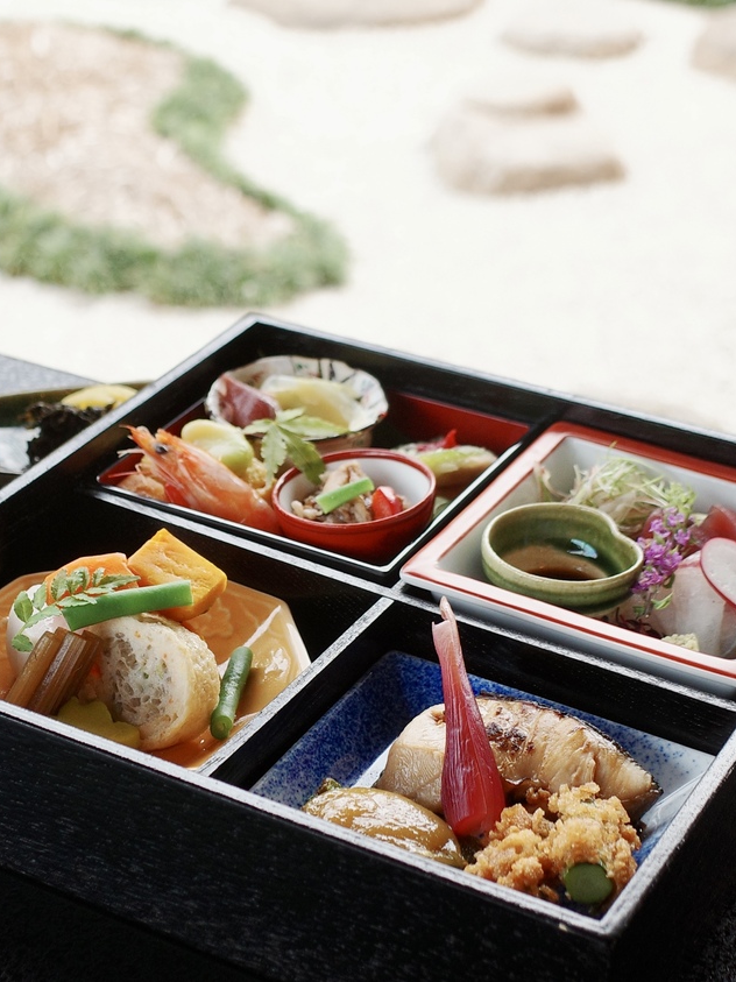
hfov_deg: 20.1
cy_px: 488
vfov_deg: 26.7
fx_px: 2070
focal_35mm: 73
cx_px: 264
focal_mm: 18.3
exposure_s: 1/125
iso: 200
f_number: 3.2
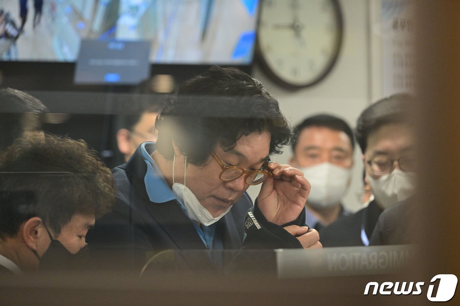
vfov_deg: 5.5
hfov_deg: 8.2
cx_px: 230
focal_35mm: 250
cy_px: 153
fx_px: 3194
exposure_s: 1/200
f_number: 5.6
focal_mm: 250
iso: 4000
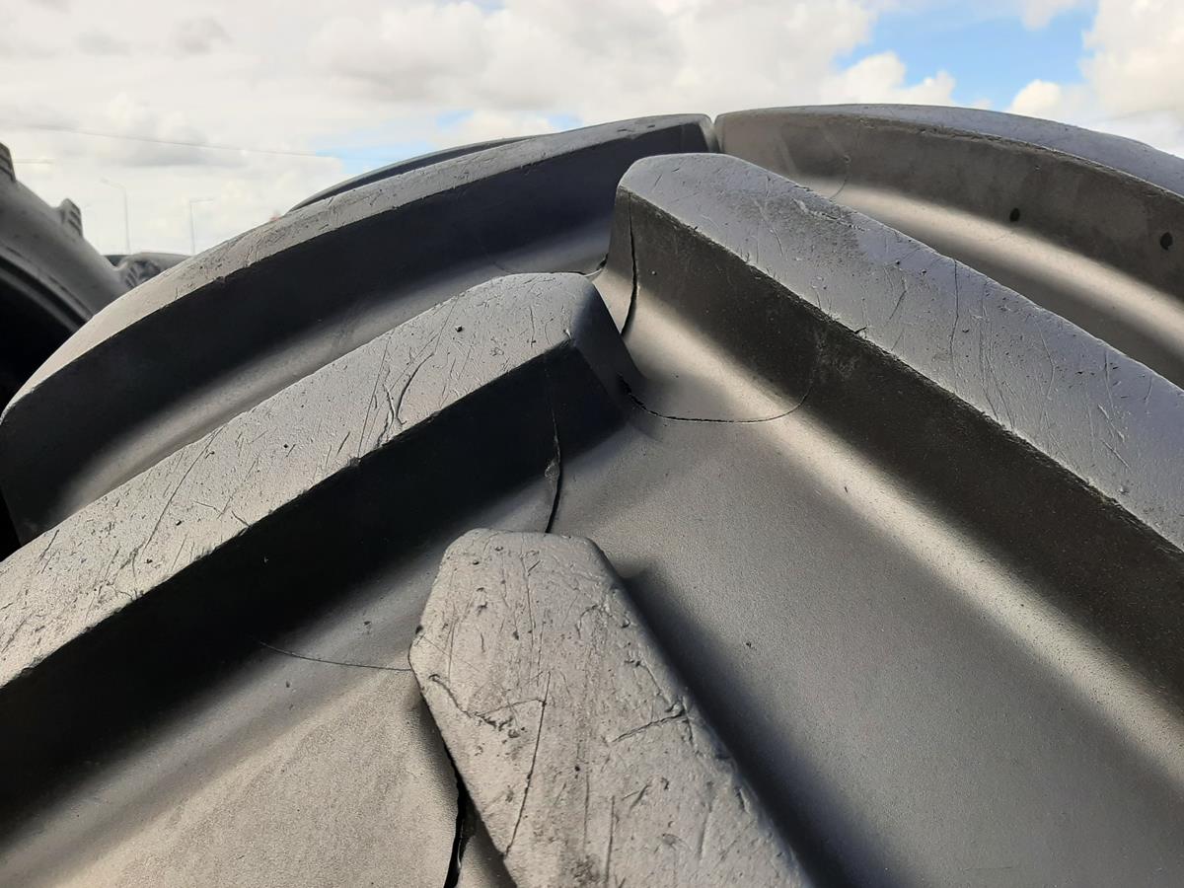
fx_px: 889
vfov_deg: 53.1
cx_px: 592
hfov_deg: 67.3
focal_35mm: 26
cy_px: 444
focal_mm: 3.93
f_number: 1.7
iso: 40
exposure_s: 1/890
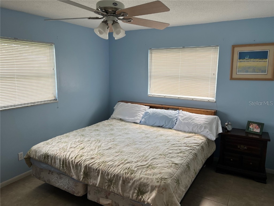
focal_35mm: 26
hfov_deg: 67.3
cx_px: 137
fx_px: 206
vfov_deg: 53.1
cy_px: 103
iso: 80
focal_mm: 5.7
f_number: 1.5
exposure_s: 1/120
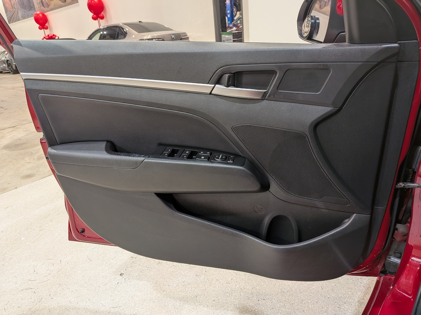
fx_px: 292
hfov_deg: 71.6
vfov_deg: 56.8
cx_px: 210
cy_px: 158
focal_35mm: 24
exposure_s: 1/50
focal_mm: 4.53
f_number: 1.7
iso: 54
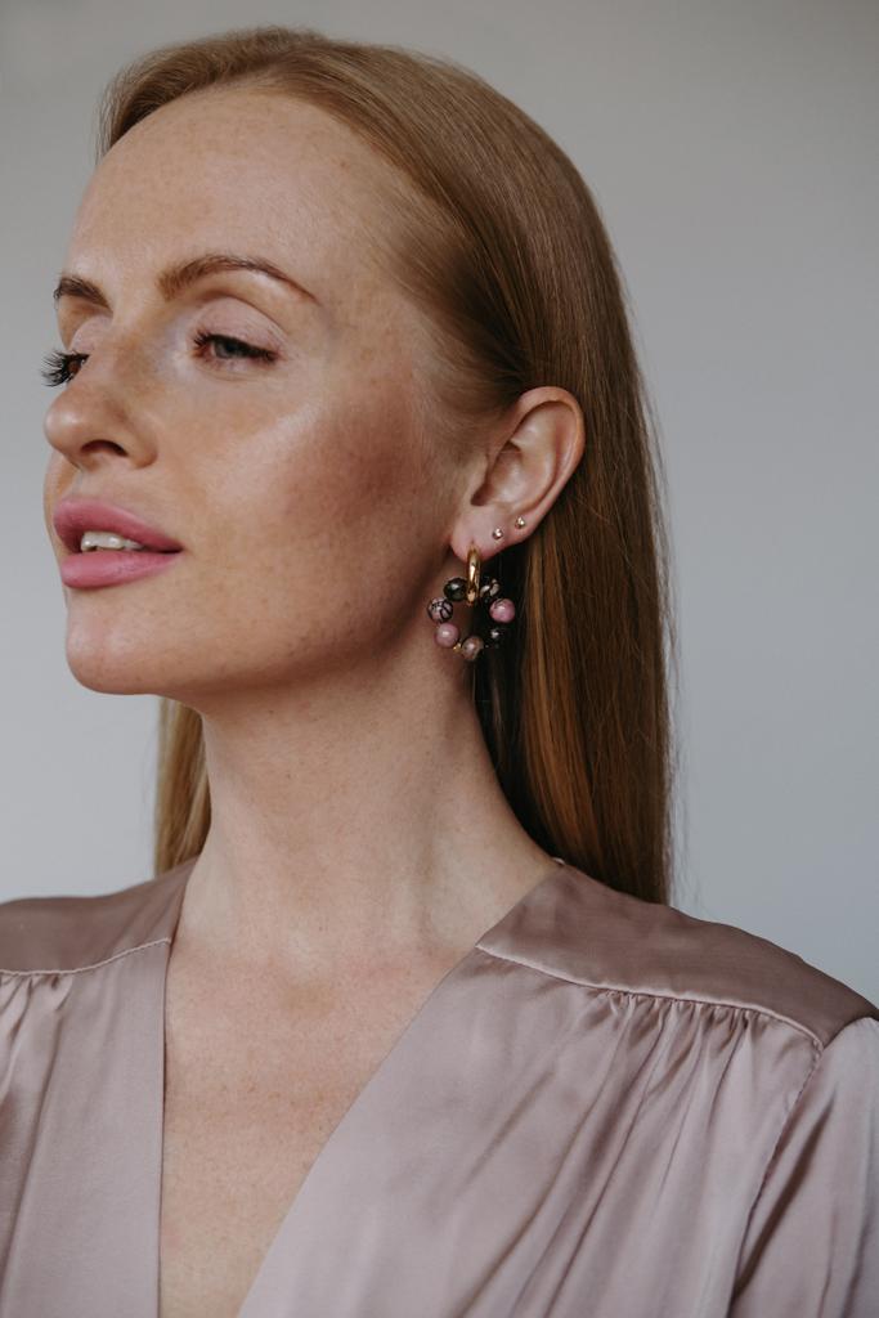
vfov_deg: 37.5
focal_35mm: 53
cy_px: 659
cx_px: 440
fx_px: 1940
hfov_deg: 25.5
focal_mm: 35
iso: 200
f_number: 3.2
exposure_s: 1/125
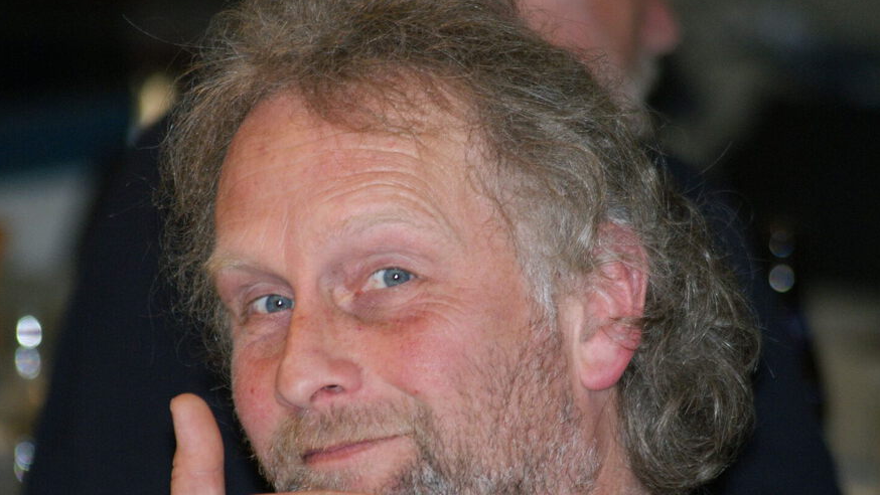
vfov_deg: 4.5
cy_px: 335
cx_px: 456
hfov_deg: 7.9
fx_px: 6348
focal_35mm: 272
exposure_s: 1/125
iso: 400
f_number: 4.5
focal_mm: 150
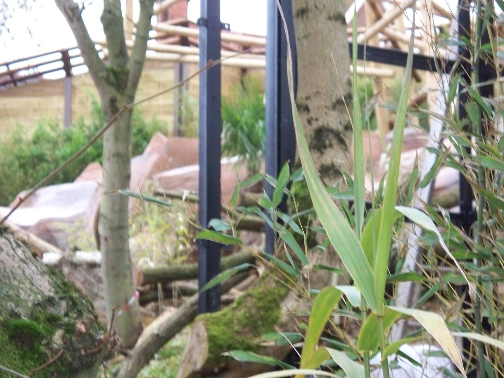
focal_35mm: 137
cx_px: 252
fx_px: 1995
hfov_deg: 14.4
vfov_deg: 10.8
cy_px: 189
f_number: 4.4
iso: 400
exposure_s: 1/100
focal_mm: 28.83
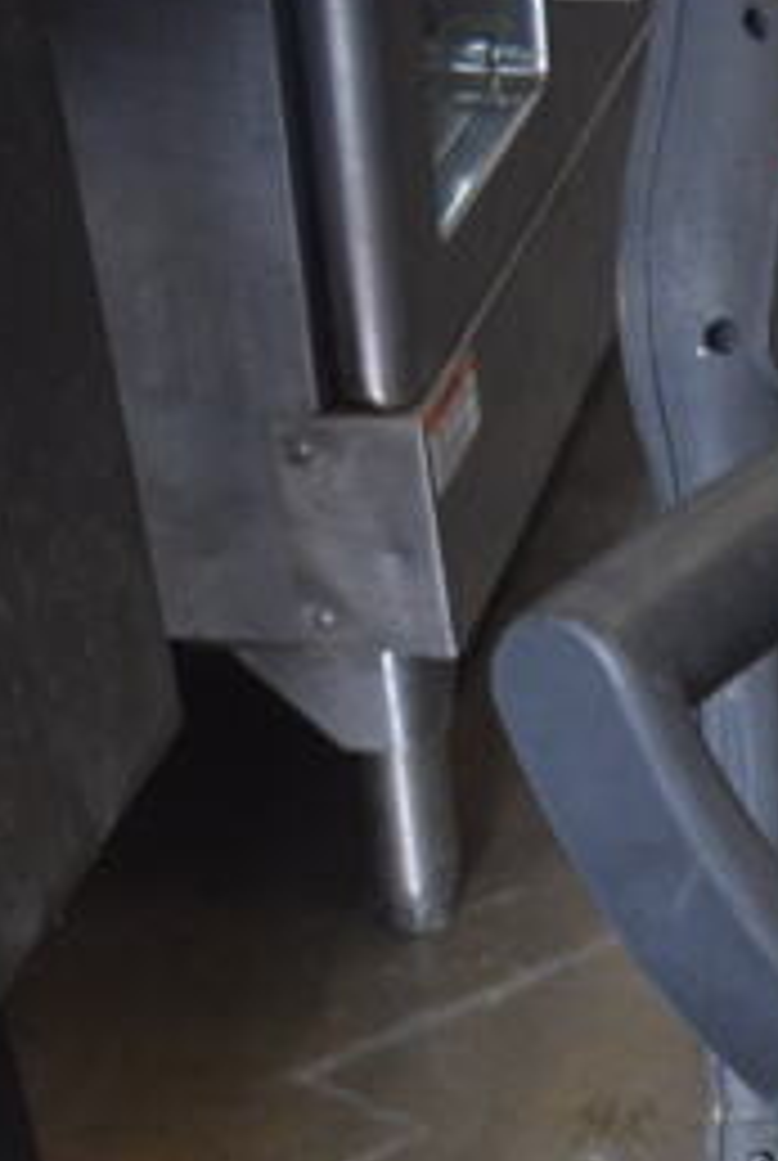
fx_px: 3422
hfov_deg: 12.4
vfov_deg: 17.4
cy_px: 1703
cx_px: 1133
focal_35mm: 106
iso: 1100
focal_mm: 20
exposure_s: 1/125
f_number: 3.5
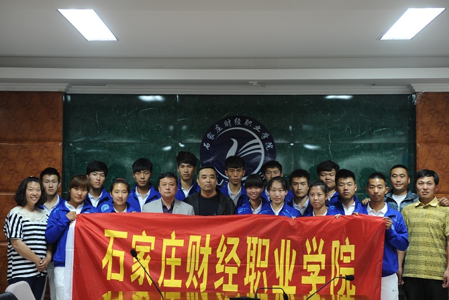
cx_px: 224
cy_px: 150
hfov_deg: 35.6
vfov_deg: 24.2
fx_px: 698
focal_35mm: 56
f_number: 3.2
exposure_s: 1/8
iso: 250
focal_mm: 56
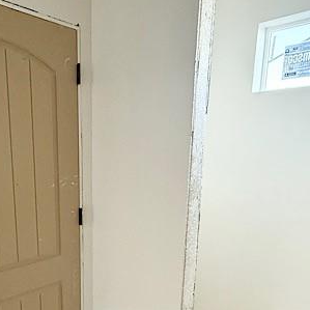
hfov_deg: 52.2
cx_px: 126
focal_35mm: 31
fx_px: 314
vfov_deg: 51.3
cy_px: 214
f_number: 2.2
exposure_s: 1/60
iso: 500
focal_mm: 2.22
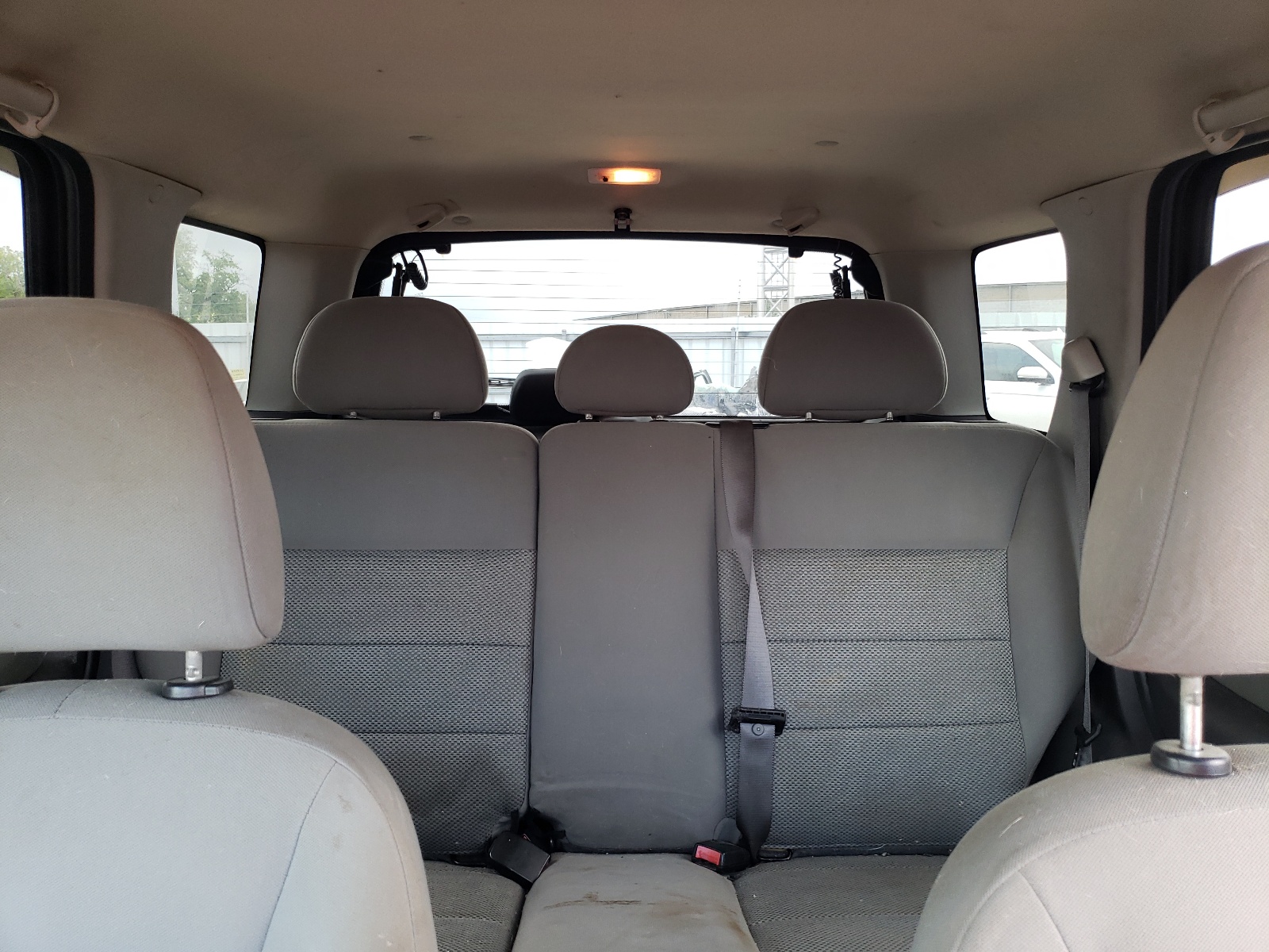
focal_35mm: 26
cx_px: 634
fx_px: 953
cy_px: 476
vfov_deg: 53.1
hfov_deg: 67.3
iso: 70
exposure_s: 1/50
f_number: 1.5
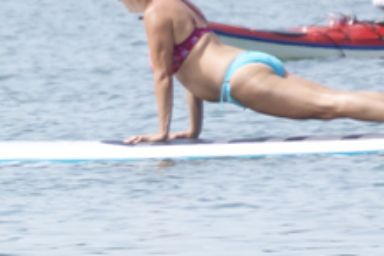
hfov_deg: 0.5
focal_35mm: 3790
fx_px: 40424
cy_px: 255
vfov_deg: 0.4
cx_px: 51
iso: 200
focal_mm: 300
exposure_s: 1/500
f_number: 5.6
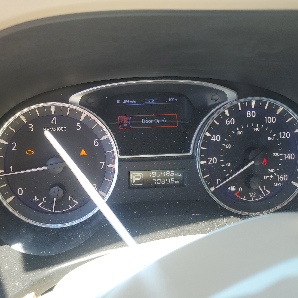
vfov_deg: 52.5
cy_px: 150
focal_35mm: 31
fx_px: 302
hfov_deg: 52.3
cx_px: 128
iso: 50
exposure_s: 1/227
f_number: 1.5
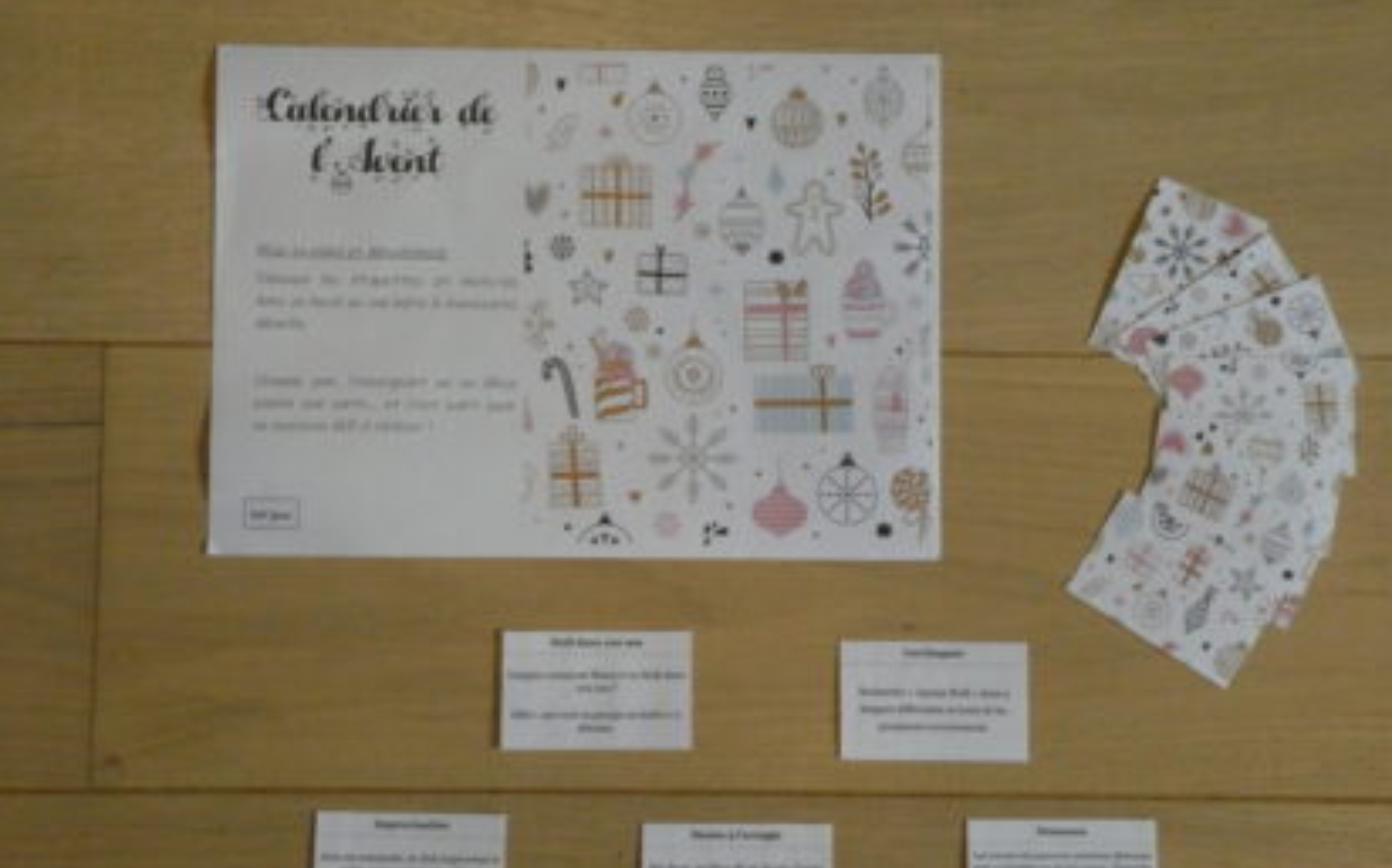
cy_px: 513
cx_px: 699
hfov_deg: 27.5
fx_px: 2844
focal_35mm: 75
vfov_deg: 17.3
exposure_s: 1/80
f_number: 4.5
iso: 1000
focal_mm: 12.5
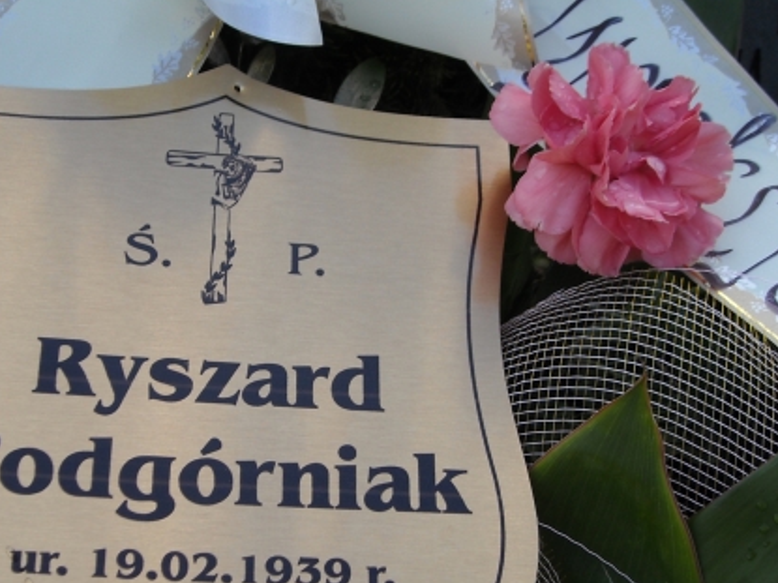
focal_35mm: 54
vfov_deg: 27.0
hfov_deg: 35.3
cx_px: 272
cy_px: 328
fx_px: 1213
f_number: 2.8
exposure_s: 1/402
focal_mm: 5.7
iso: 64
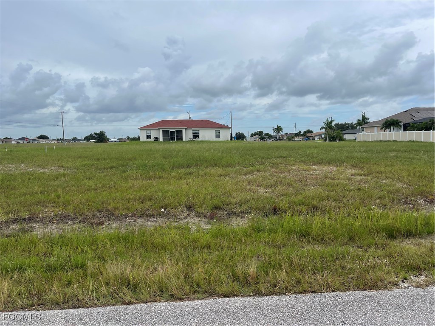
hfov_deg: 69.4
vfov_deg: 54.9
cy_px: 163
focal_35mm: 25
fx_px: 314
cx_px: 218
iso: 32
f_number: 1.6
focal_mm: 5.1
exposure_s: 1/3086
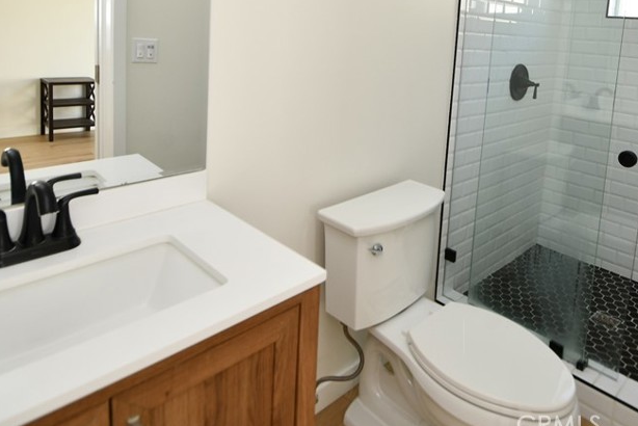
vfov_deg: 48.4
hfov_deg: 70.8
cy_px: 85
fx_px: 443
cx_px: 379
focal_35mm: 25
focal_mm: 10
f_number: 4.5
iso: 200
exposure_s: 1/80
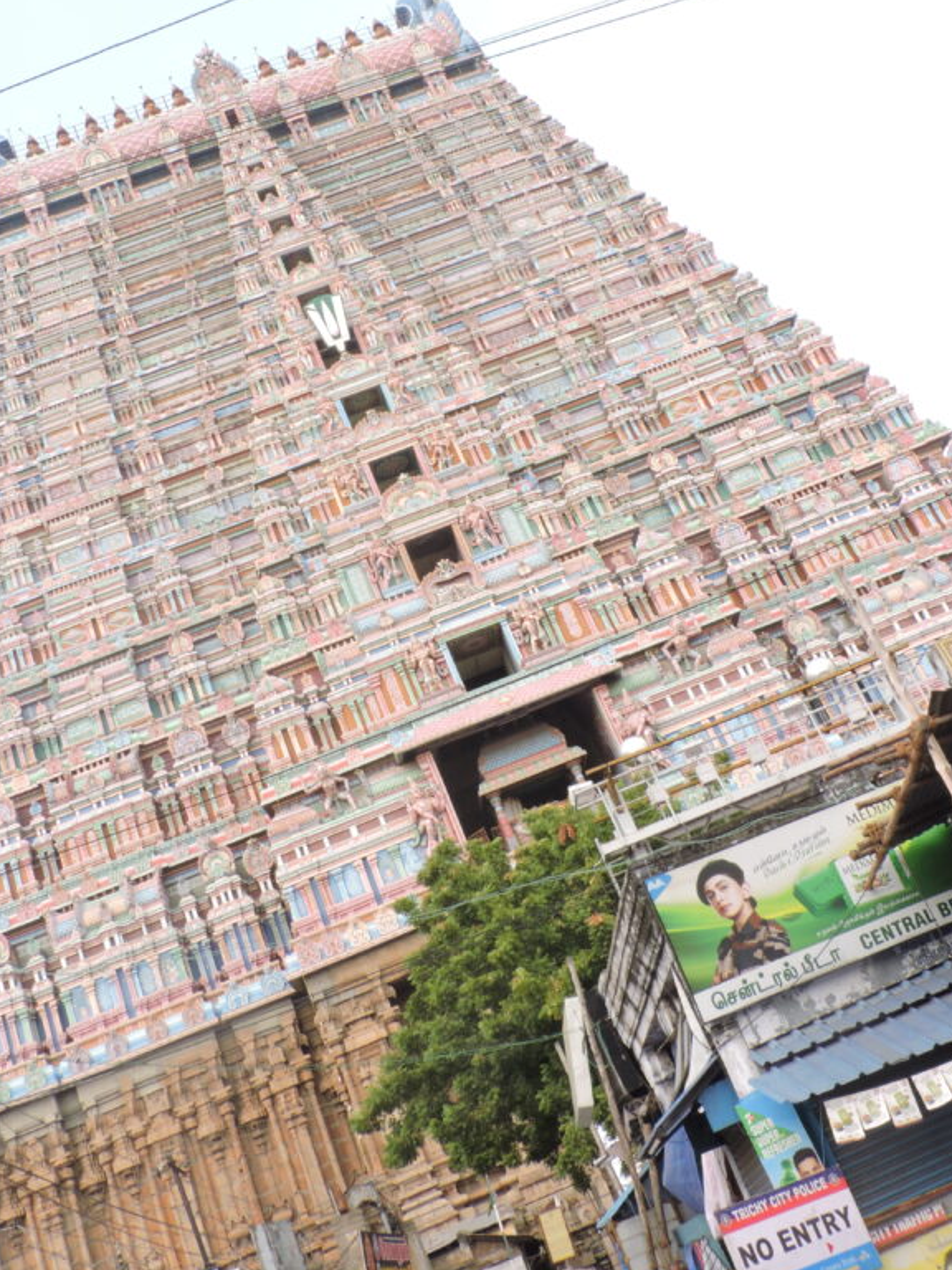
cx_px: 407
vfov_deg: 42.5
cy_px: 440
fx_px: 1613
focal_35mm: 44
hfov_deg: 32.8
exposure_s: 1/60
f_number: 7.9
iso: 100
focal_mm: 5.9
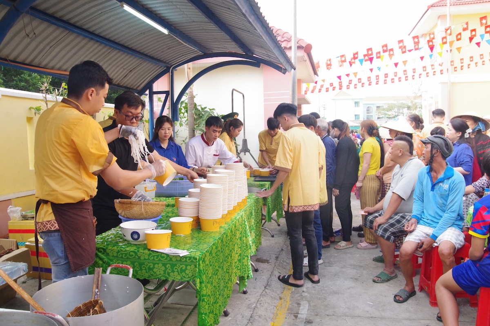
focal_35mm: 54
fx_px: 735
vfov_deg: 25.1
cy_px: 163
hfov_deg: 36.9
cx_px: 245
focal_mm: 36
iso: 3200
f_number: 10
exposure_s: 1/500
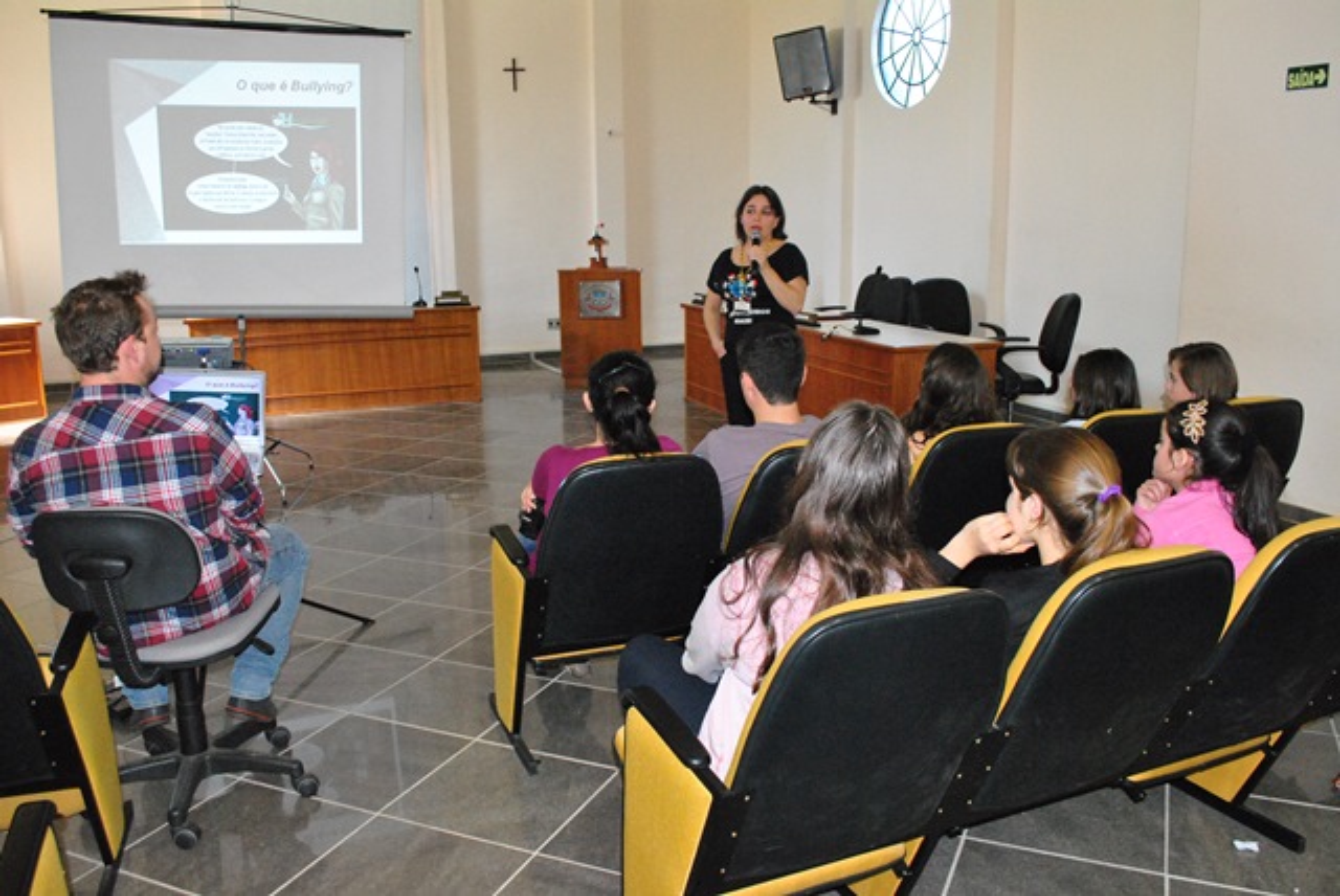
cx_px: 670
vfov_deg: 43.7
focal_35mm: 30
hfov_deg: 61.9
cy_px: 448
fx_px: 1118
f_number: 5.6
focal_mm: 20
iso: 1600
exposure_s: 1/60
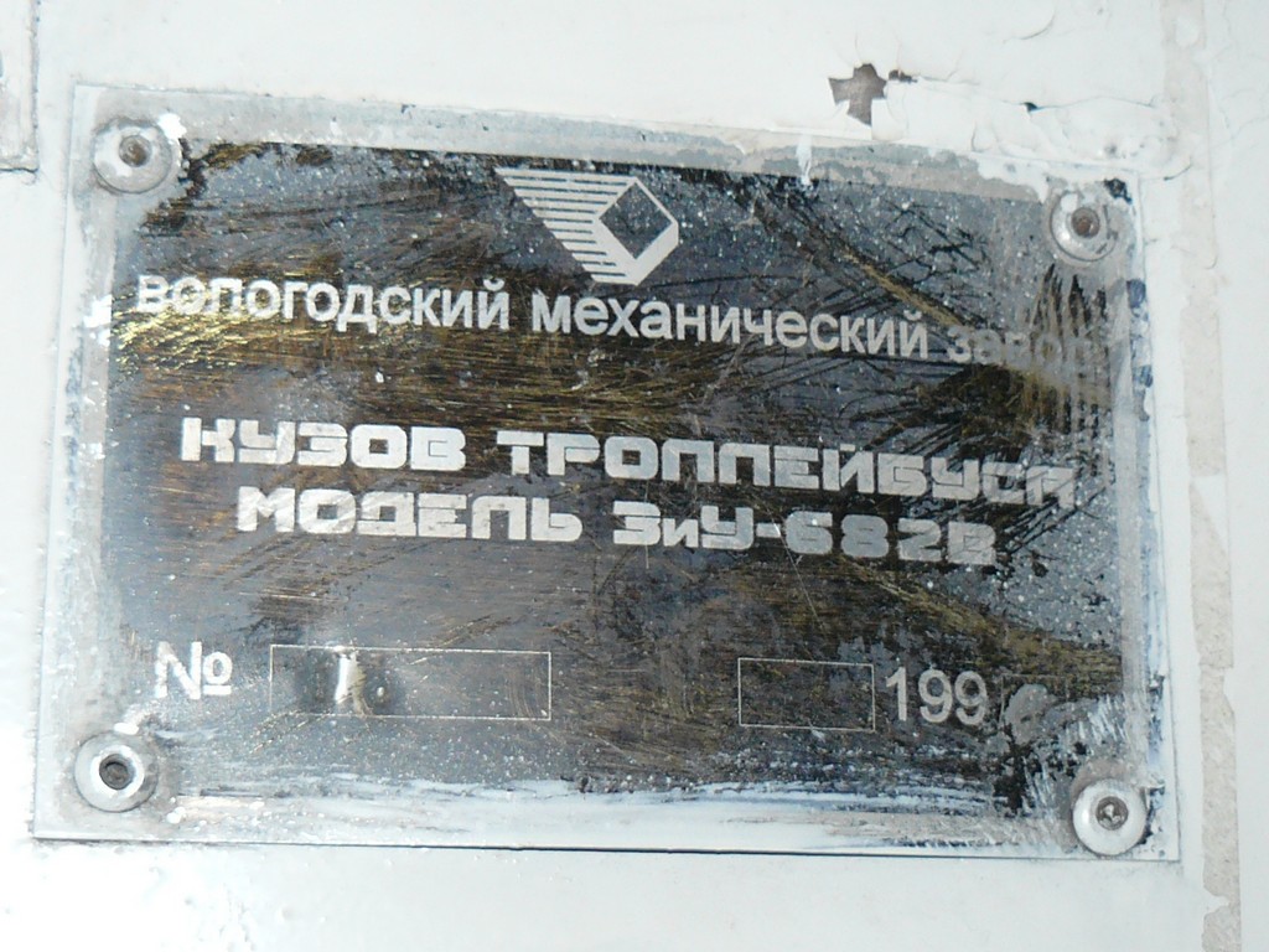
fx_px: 1320
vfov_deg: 39.7
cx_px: 634
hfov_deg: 51.4
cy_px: 476
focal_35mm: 36
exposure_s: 1/30
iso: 100
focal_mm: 6
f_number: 2.8
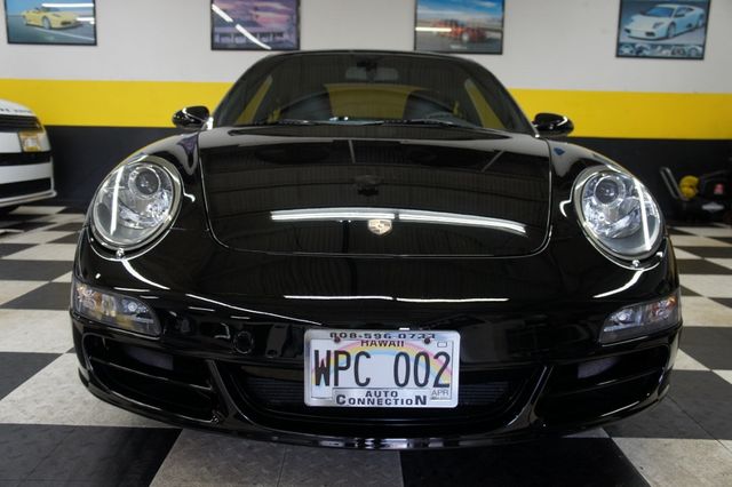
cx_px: 366
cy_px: 244
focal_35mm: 32
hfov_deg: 59.5
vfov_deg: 41.7
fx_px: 640
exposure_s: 1/40
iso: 250
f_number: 4
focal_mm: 21
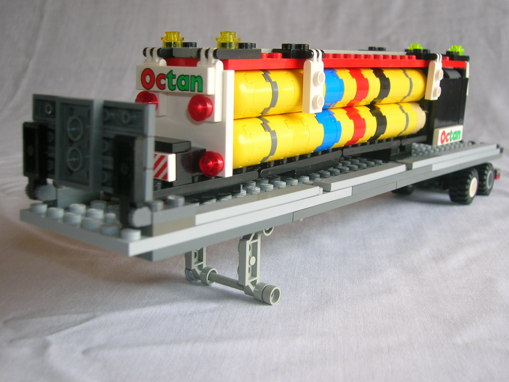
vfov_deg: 34.3
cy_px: 191
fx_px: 618
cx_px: 254
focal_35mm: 42
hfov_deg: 44.8
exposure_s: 1/21.4
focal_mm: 7
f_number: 3.1
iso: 50
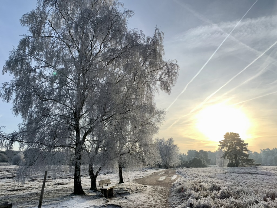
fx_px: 208
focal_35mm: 26
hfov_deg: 67.3
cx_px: 138
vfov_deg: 53.1
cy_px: 104
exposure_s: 1/887
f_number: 1.8
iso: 25
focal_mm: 4.25
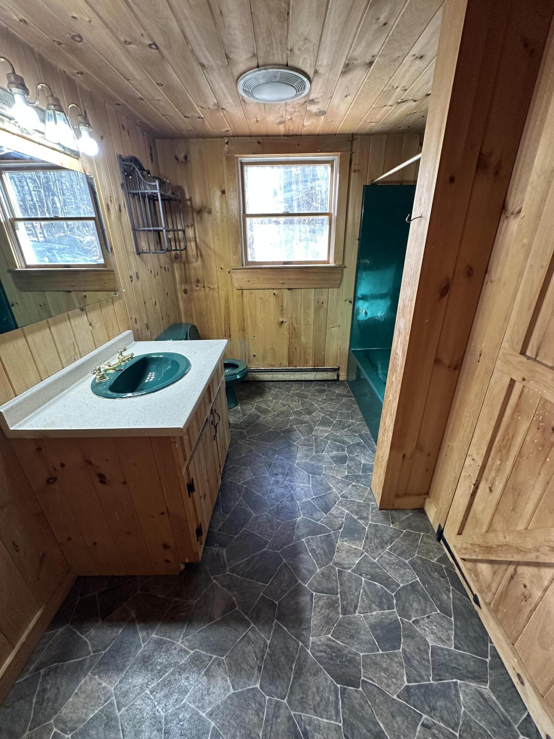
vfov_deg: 102.1
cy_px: 370
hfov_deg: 85.7
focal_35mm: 14
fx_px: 299
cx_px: 277
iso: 320
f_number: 2.2
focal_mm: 2.22
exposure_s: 1/60
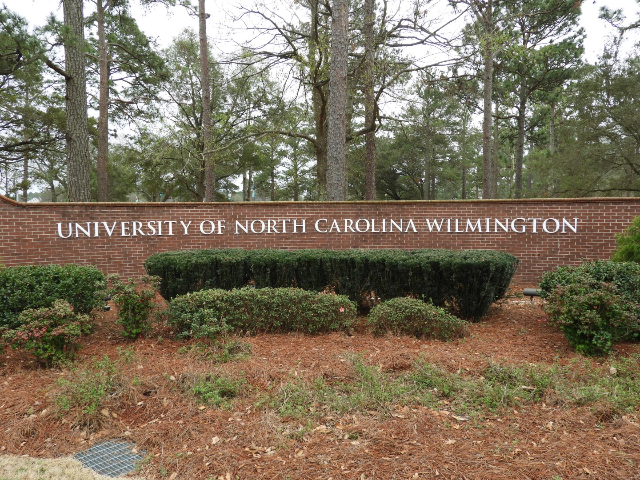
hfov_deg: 60.0
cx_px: 320
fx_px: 555
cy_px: 240
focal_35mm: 30
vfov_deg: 46.8
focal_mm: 5.4
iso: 100
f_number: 3.5
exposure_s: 1/100
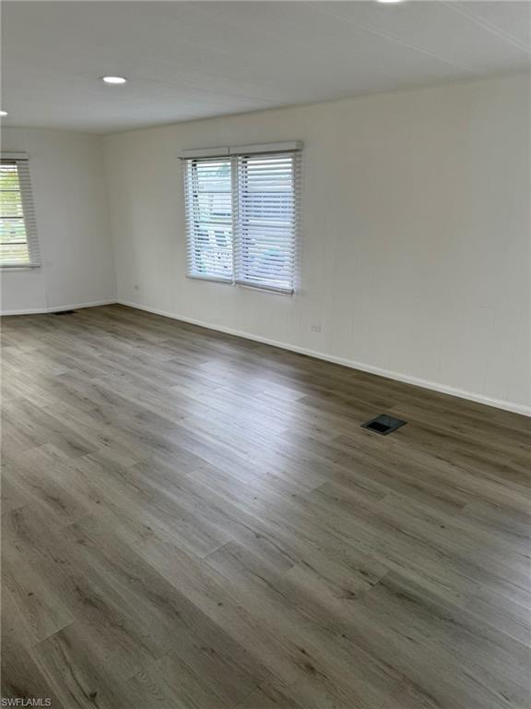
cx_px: 266
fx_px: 491
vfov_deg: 71.6
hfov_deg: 56.8
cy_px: 354
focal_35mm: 24
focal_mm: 6.76
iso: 100
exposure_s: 1/459
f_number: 1.78
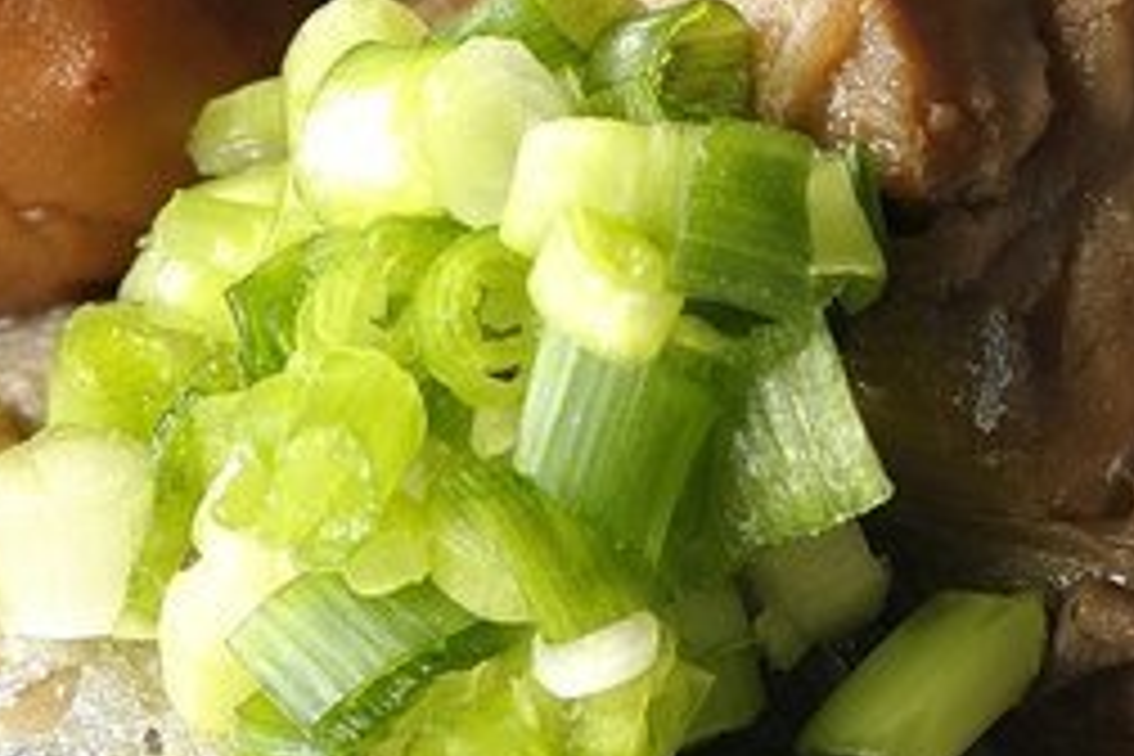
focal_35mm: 533
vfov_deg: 2.6
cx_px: 648
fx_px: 16788
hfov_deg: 3.9
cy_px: 686
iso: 100
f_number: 11
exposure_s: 1/125
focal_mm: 105
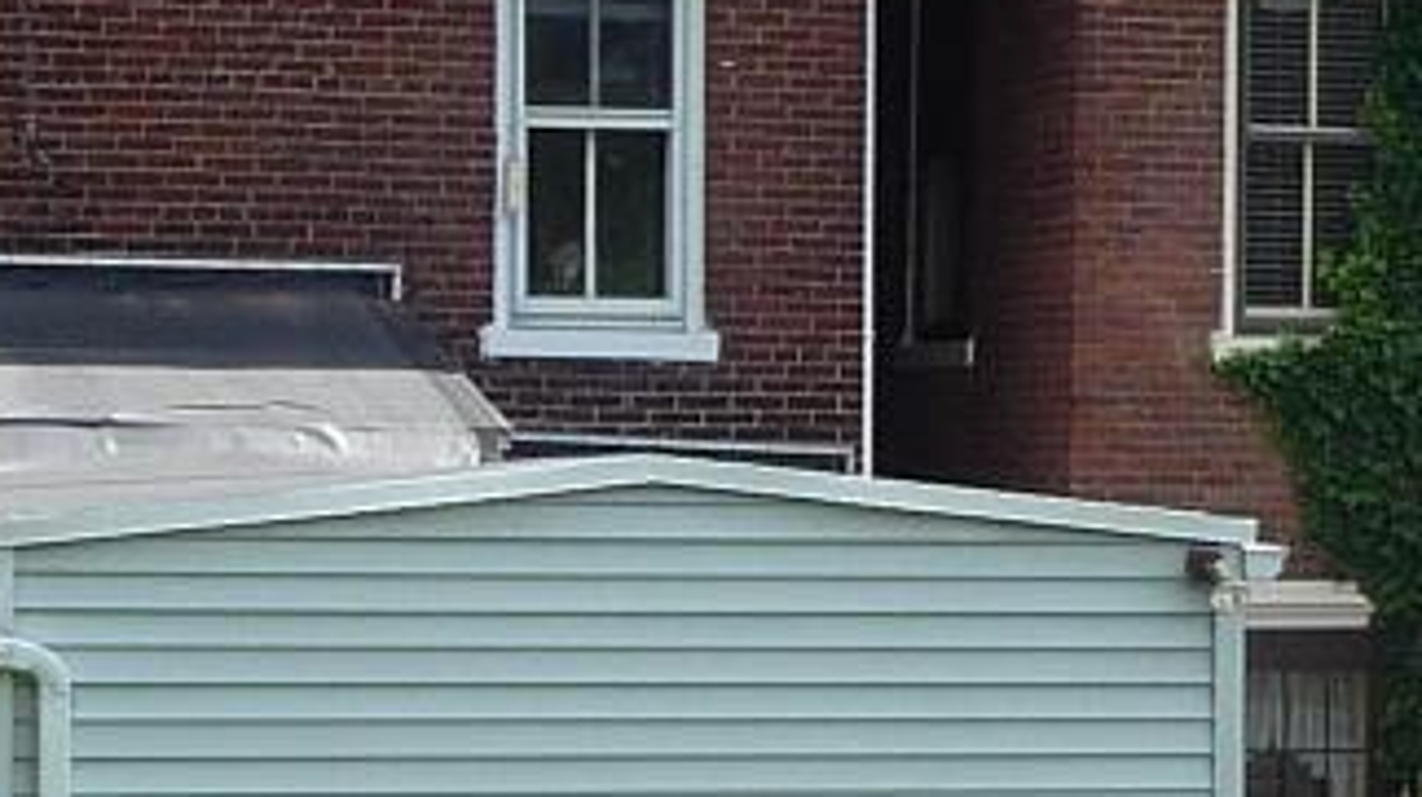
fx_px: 6253
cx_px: 647
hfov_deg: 13.0
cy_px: 572
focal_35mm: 166
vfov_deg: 7.3
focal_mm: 5
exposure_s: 1/500
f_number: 3.4
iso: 100
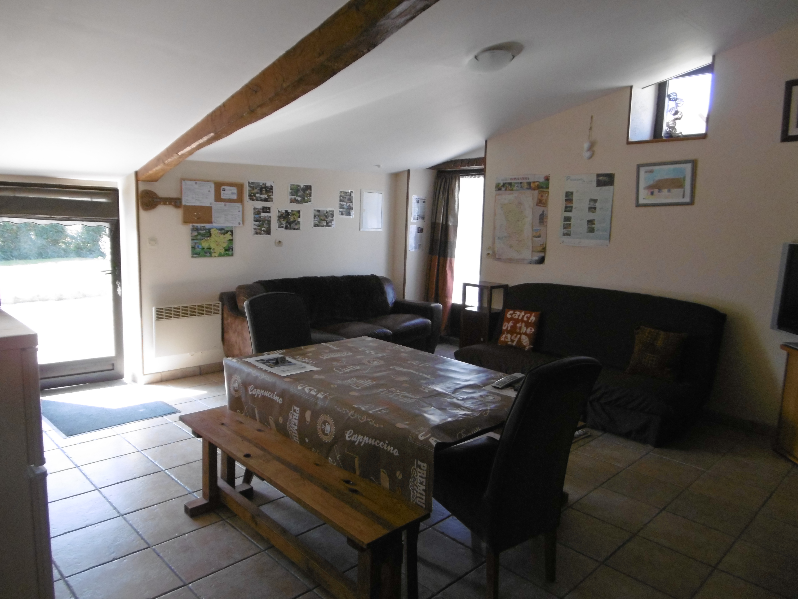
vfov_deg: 56.8
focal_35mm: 24
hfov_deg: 71.6
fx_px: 553
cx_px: 399
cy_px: 300
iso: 320
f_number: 3.1
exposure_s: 1/100
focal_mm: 4.3
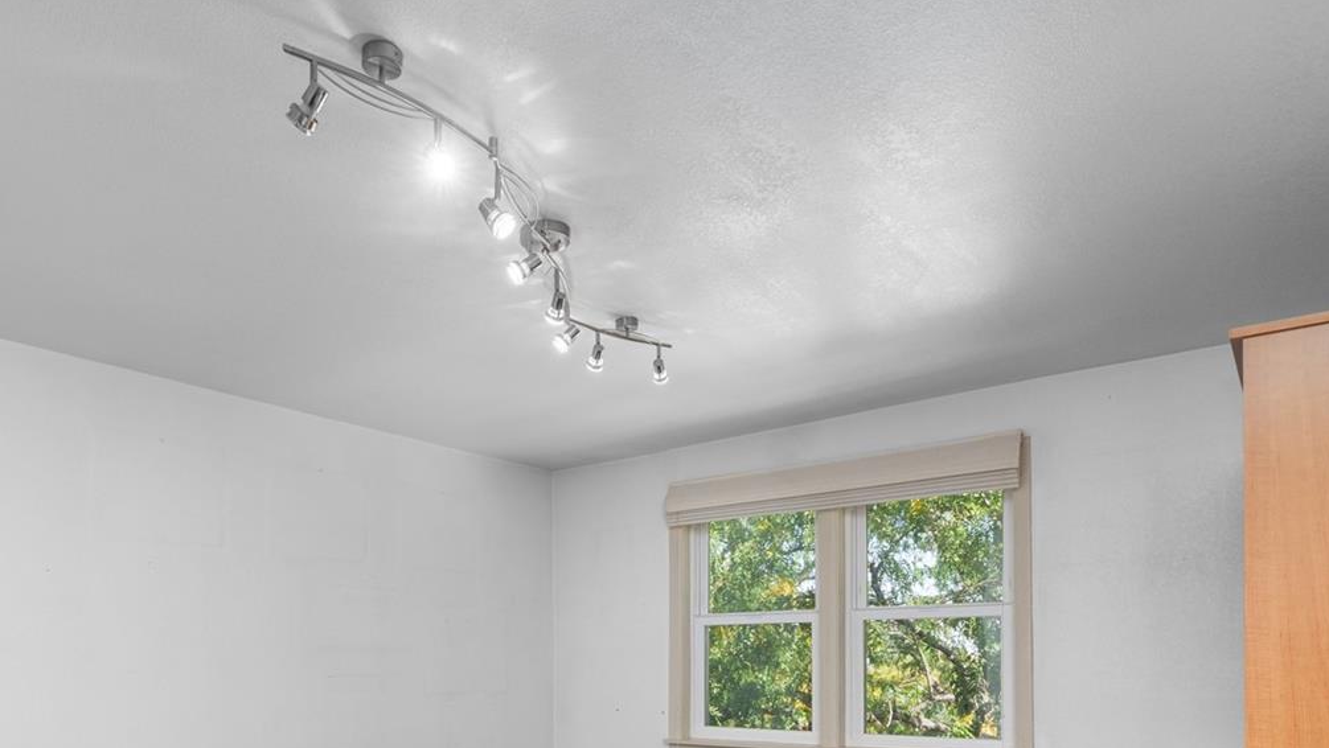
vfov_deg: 43.1
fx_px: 881
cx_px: 561
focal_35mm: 25
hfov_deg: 73.5
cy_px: 633
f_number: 9
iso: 200
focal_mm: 10
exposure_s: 1/3
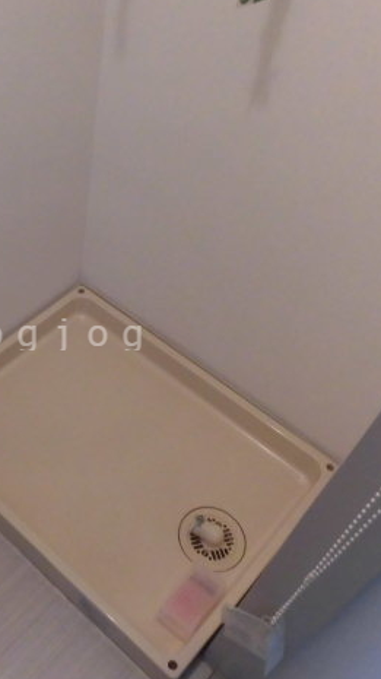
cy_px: 333
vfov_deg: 55.3
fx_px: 648
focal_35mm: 36
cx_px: 50
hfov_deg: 31.5
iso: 400
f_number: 3.1
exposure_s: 1/30
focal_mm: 4.3
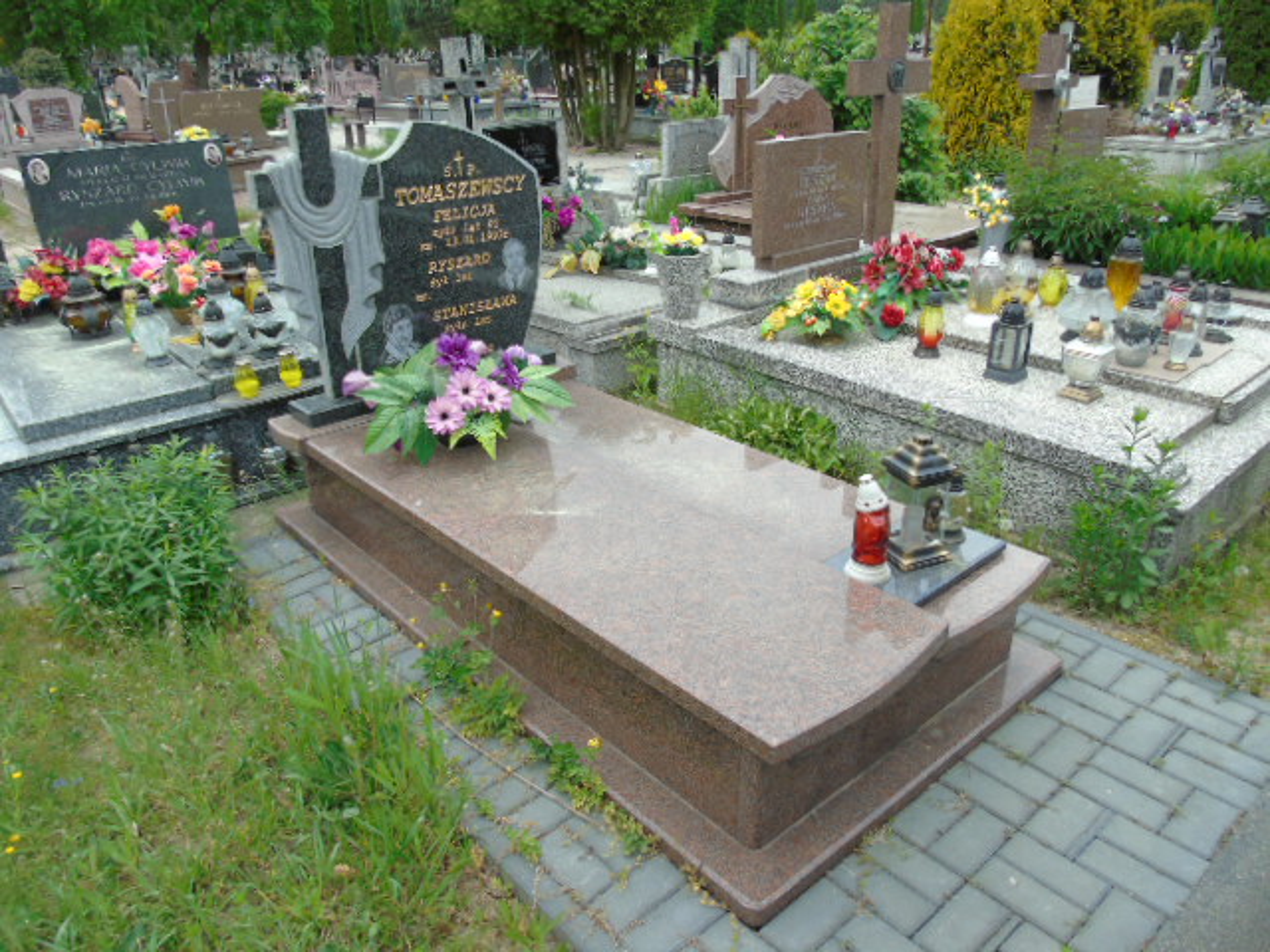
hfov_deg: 69.4
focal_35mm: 25
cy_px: 476
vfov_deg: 54.9
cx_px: 635
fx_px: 917
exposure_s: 1/250
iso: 80
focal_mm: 4.4
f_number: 3.4
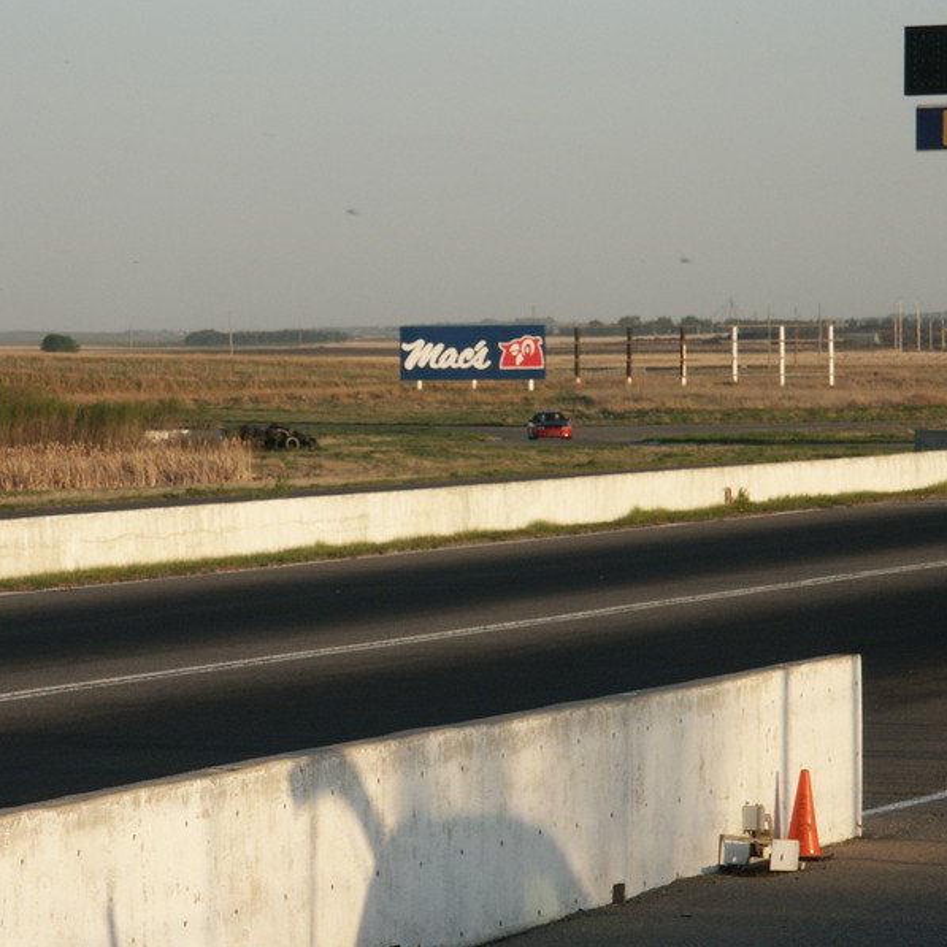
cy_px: 474
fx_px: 7335
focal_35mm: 237
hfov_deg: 7.4
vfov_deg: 7.4
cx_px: 470
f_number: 6.7
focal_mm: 50.69
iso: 100
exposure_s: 1/180
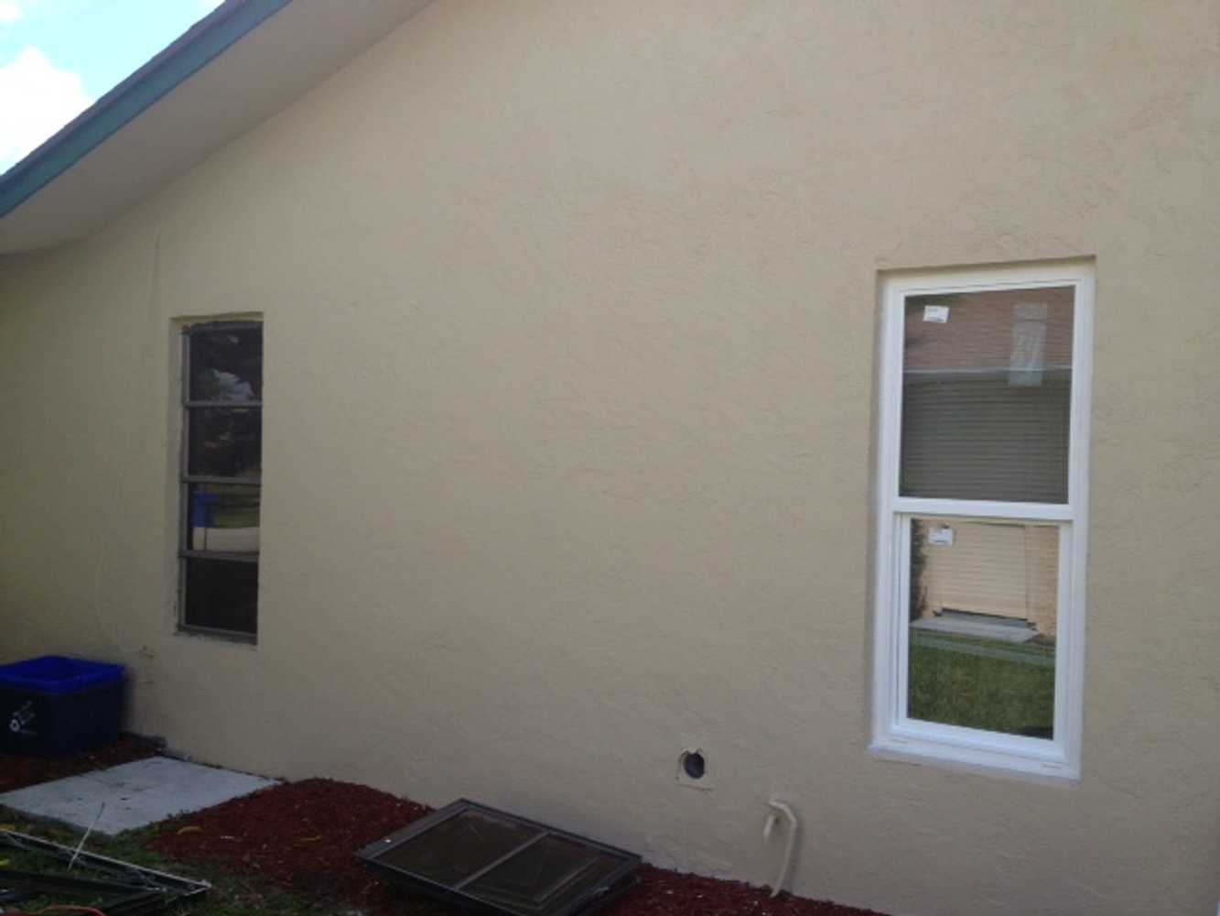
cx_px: 610
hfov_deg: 52.6
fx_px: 1234
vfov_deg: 40.7
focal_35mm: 35
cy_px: 458
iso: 50
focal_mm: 4.28
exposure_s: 1/679
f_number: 2.4
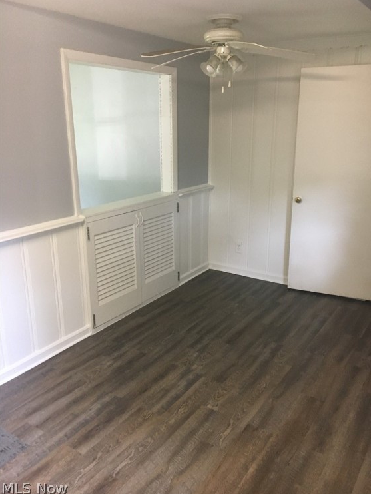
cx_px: 190
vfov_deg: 59.9
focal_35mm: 30
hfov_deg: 46.8
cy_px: 244
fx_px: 428
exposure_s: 1/24
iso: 200
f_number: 2.2
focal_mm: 4.15
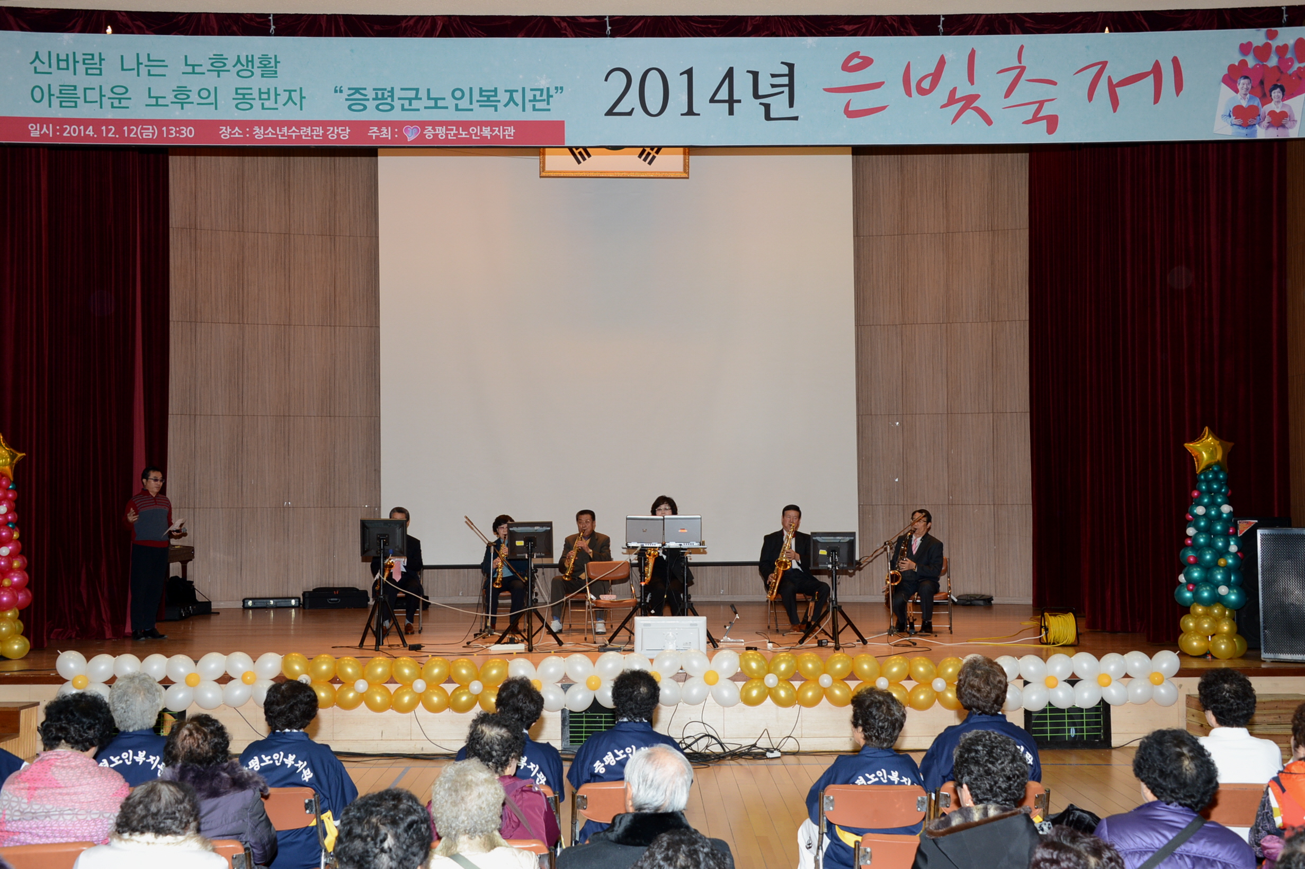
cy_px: 434
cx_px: 652
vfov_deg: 31.9
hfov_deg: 46.4
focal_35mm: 42
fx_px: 1522
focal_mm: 42
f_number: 7.1
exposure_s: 1/60
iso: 800
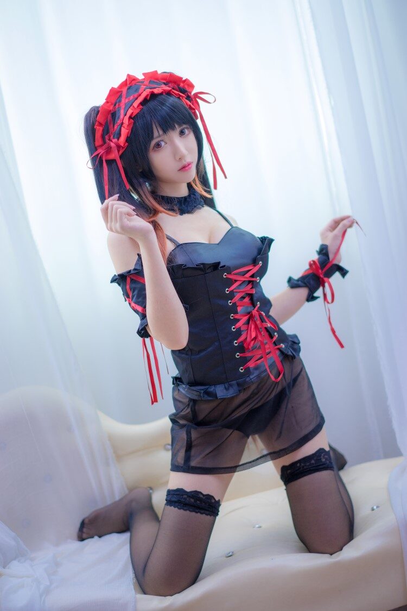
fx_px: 933
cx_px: 204
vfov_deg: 36.2
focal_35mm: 55
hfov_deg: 24.6
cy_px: 306
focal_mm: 55
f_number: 1.8
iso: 400
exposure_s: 1/100
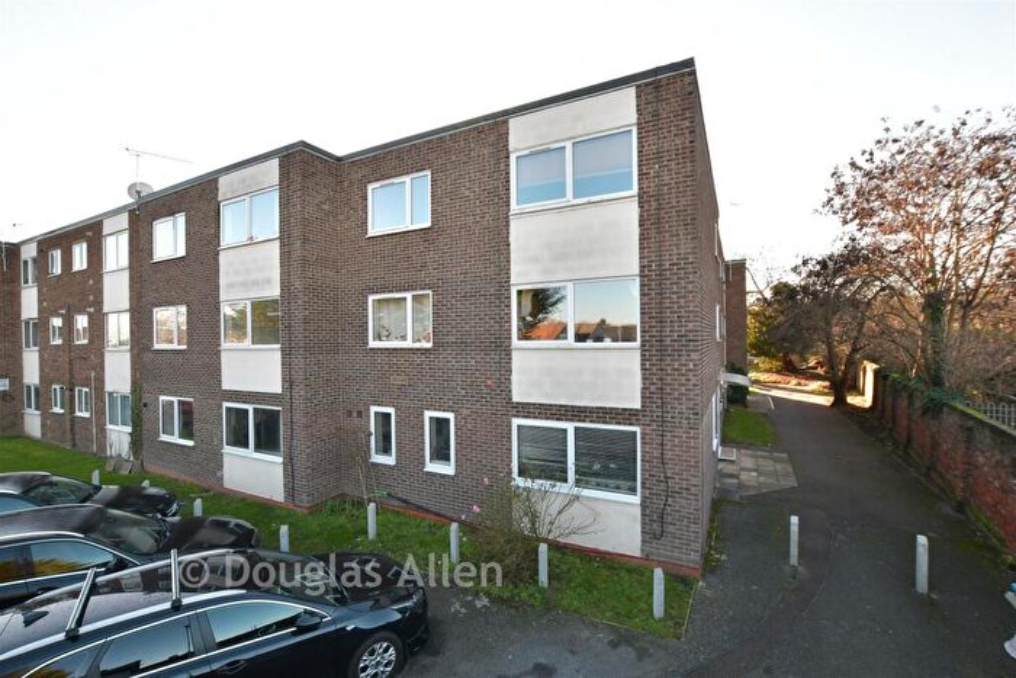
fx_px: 423
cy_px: 339
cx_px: 508
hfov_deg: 100.4
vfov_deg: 77.4
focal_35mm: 15
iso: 320
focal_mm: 10
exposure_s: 1/80
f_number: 8
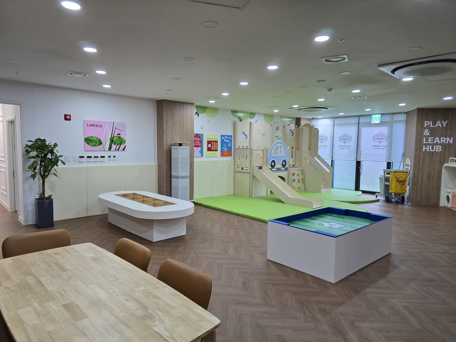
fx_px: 303
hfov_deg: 73.9
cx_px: 228
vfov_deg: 58.9
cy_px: 171
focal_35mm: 23
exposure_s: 1/120
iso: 125
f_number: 1.7
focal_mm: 6.3
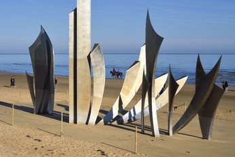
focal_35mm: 73
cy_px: 66
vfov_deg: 18.7
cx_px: 93
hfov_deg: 27.6
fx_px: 476
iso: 160
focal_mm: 60
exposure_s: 1/500
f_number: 10
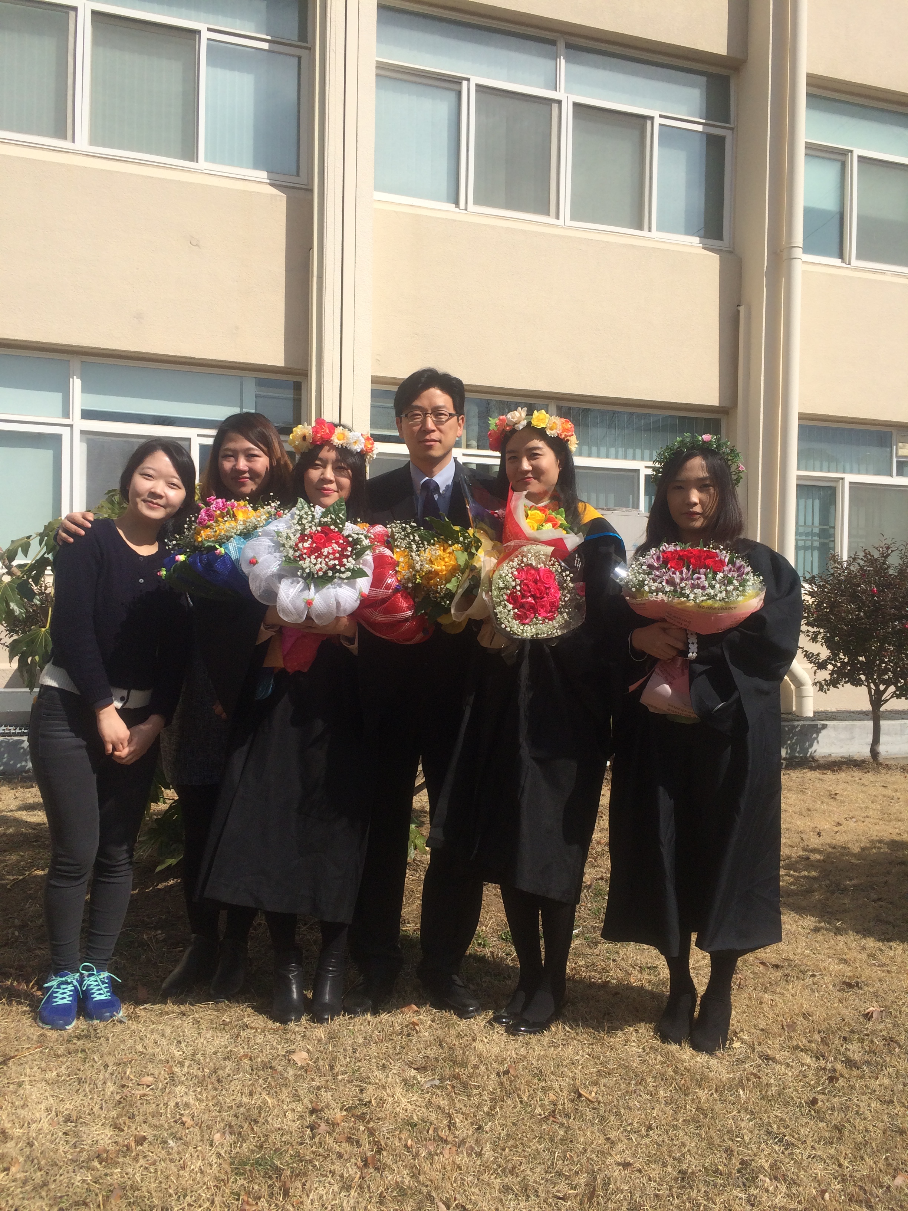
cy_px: 606
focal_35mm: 29
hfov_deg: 48.2
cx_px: 454
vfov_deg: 61.7
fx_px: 1014
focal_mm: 4.15
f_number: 2.2
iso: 32
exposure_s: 1/3165
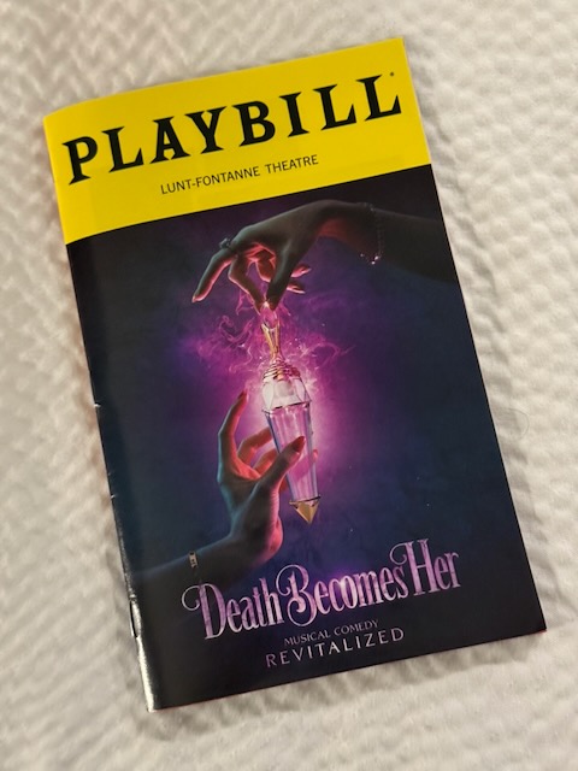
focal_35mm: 48
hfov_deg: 30.3
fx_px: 1069
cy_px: 386
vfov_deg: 39.7
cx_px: 289
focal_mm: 6.76
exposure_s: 1/24
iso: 640
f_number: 1.78
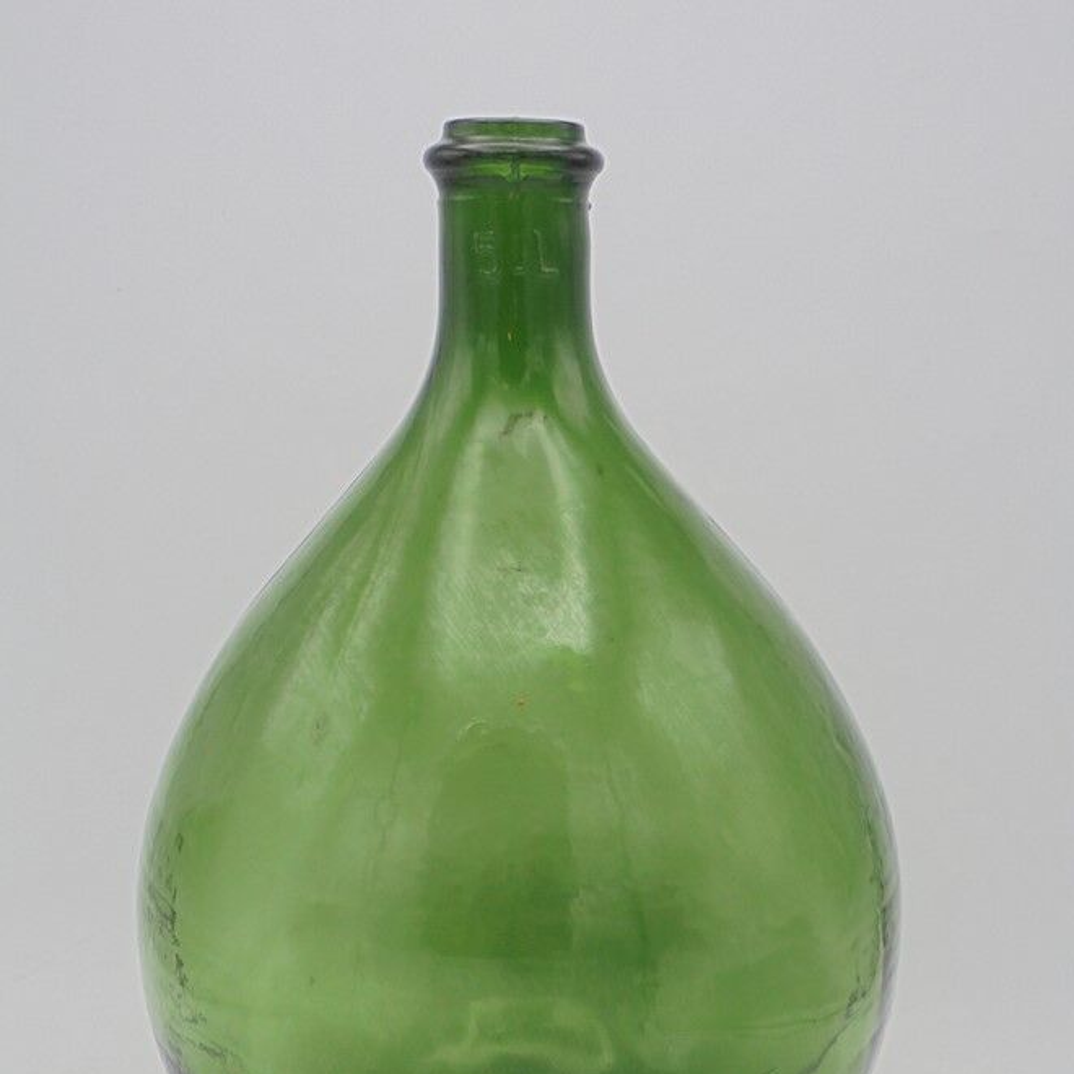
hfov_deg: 40.9
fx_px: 1439
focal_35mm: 41
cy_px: 706
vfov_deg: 40.5
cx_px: 536
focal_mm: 6.1
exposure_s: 1/50
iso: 100
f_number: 4
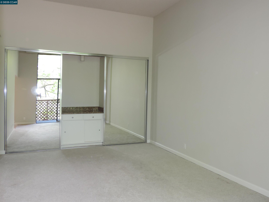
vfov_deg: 46.8
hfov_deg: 60.0
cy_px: 101
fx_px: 233
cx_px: 134
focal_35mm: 30
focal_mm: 5.3
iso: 280
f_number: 3.1
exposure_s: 1/40
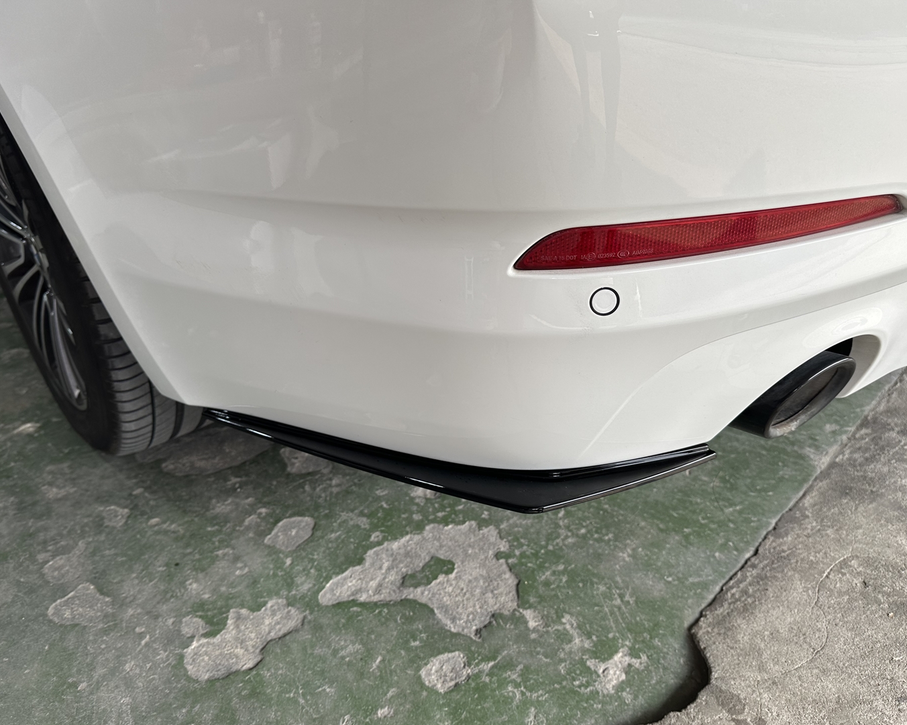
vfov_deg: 54.9
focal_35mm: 26
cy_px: 374
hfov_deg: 66.0
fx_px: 698
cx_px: 441
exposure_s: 1/448
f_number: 1.78
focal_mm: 6.86
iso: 80
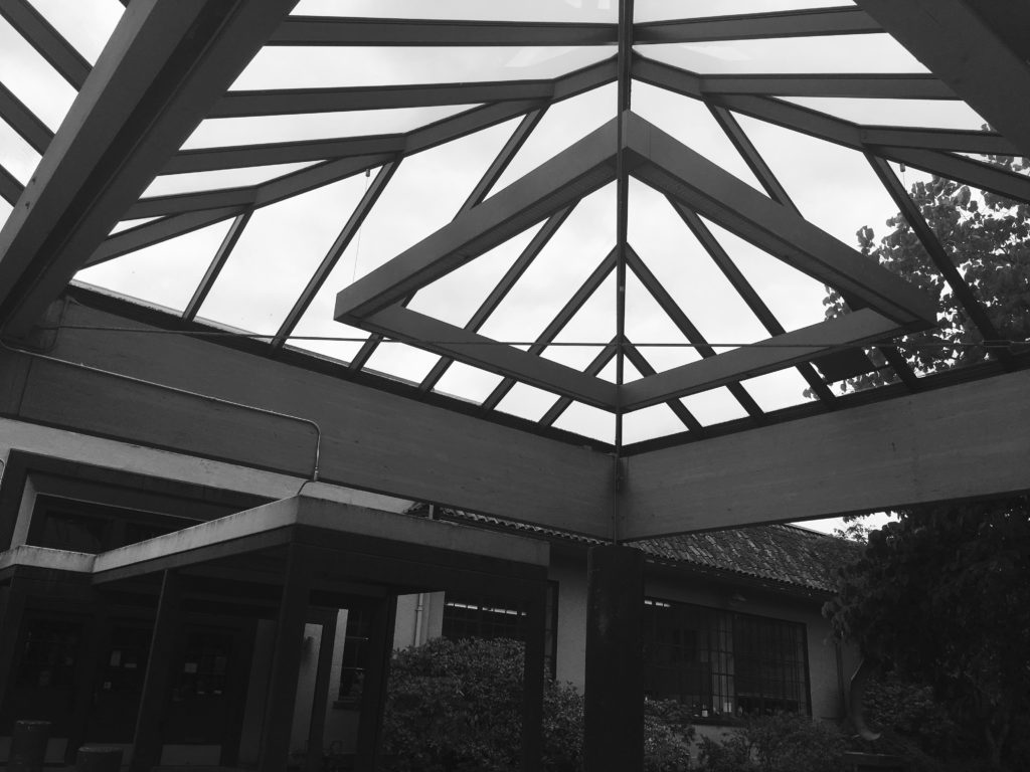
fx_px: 863
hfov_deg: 61.7
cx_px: 515
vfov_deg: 48.2
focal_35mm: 29
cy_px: 386
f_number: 2.2
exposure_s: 1/1479
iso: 25
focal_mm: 4.15
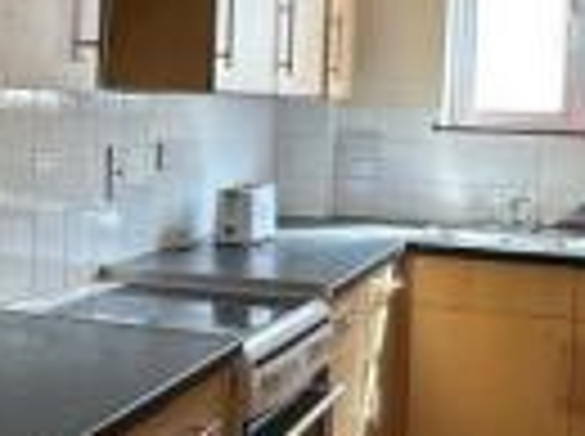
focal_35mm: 63
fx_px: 1063
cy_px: 155
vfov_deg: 23.1
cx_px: 223
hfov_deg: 30.7
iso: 40
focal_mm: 2.22
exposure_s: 1/112
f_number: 2.2
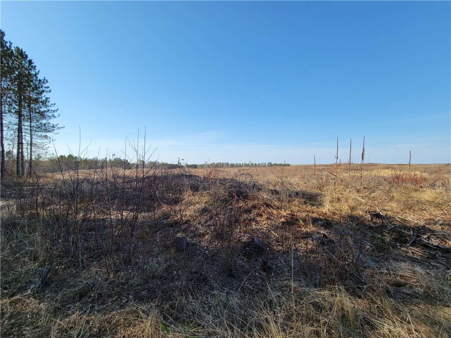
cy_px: 169
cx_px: 226
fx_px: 169
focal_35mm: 13
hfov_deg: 106.2
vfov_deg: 89.9
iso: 50
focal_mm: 2.2
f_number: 2.2
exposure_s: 1/1145
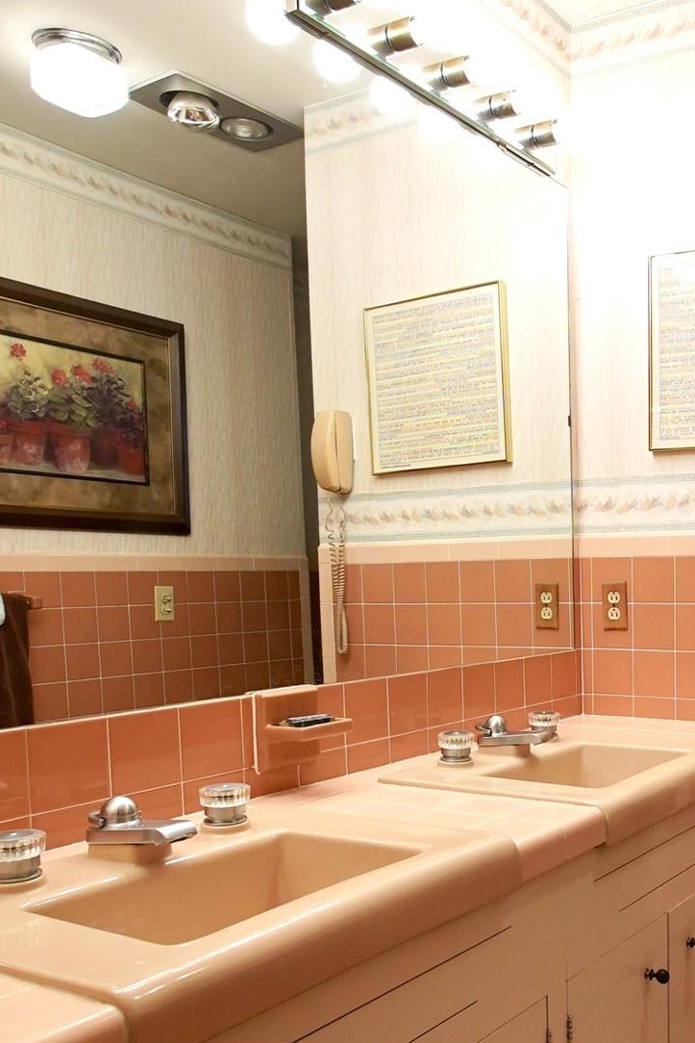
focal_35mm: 34
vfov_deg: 55.3
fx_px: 984
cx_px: 648
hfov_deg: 36.1
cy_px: 640
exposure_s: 1/160
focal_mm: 11
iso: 800
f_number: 4
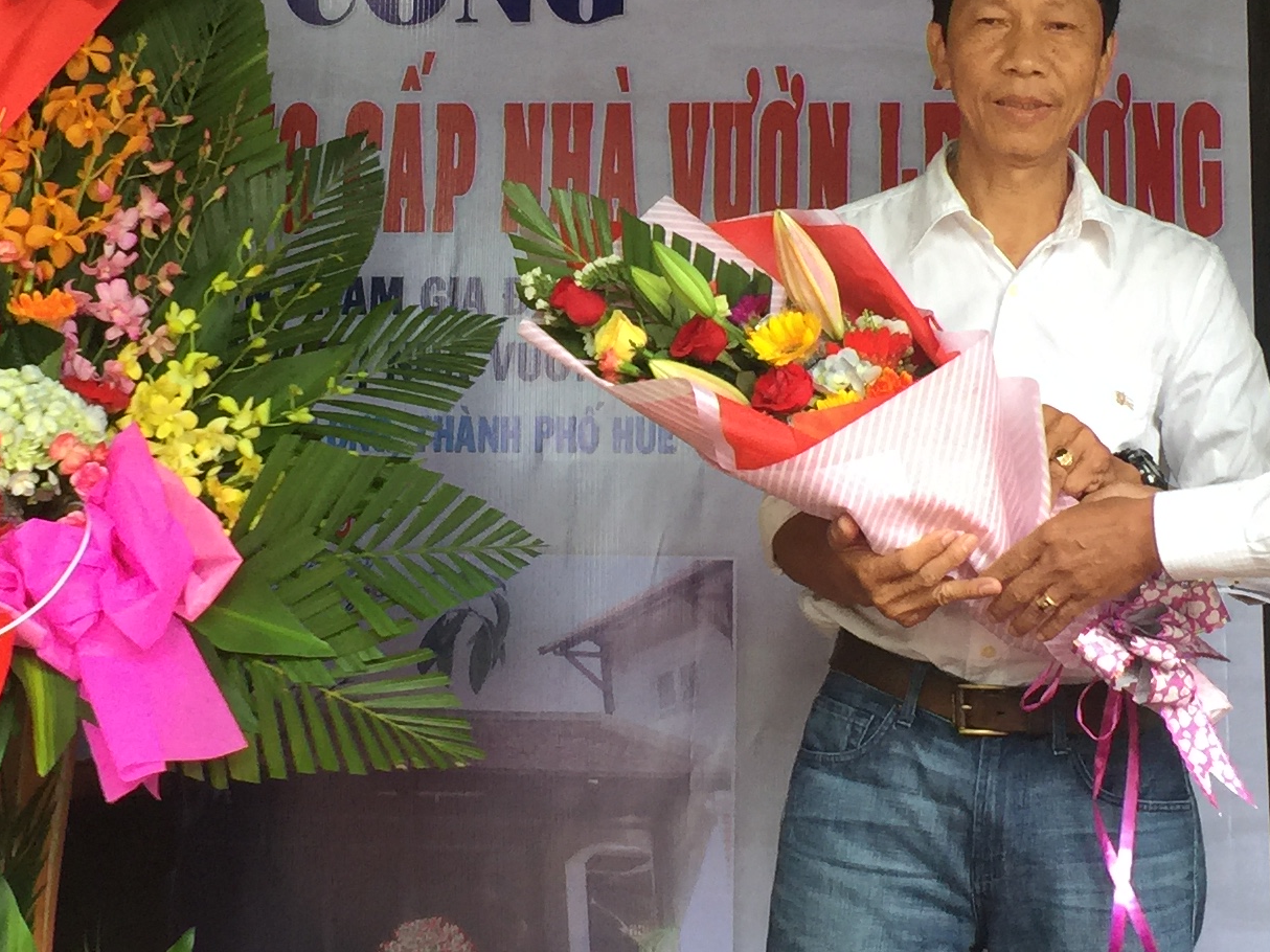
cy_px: 224
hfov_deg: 25.0
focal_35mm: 78
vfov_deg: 18.8
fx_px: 2861
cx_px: 534
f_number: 2.2
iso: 40
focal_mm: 4.15
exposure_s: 1/33
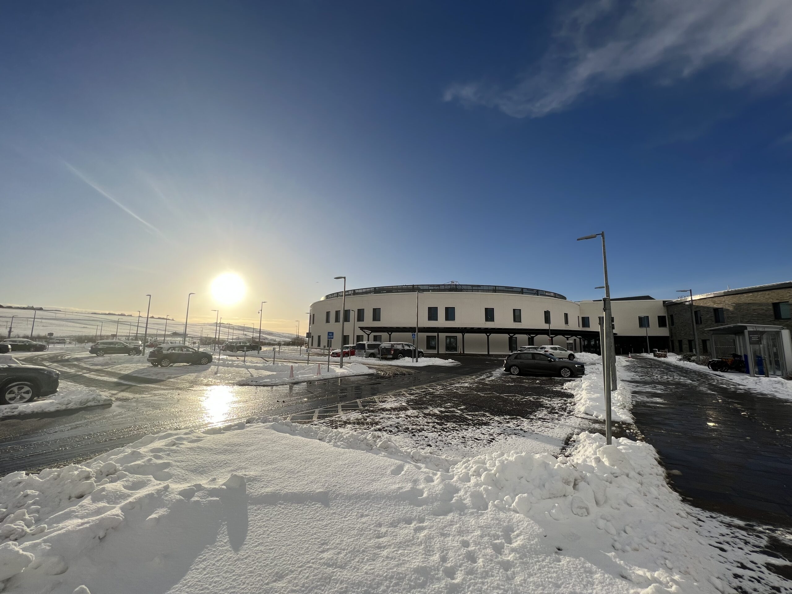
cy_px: 297
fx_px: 297
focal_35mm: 13
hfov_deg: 106.2
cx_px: 396
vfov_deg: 89.9
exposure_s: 1/4386
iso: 40
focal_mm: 1.57
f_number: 1.8
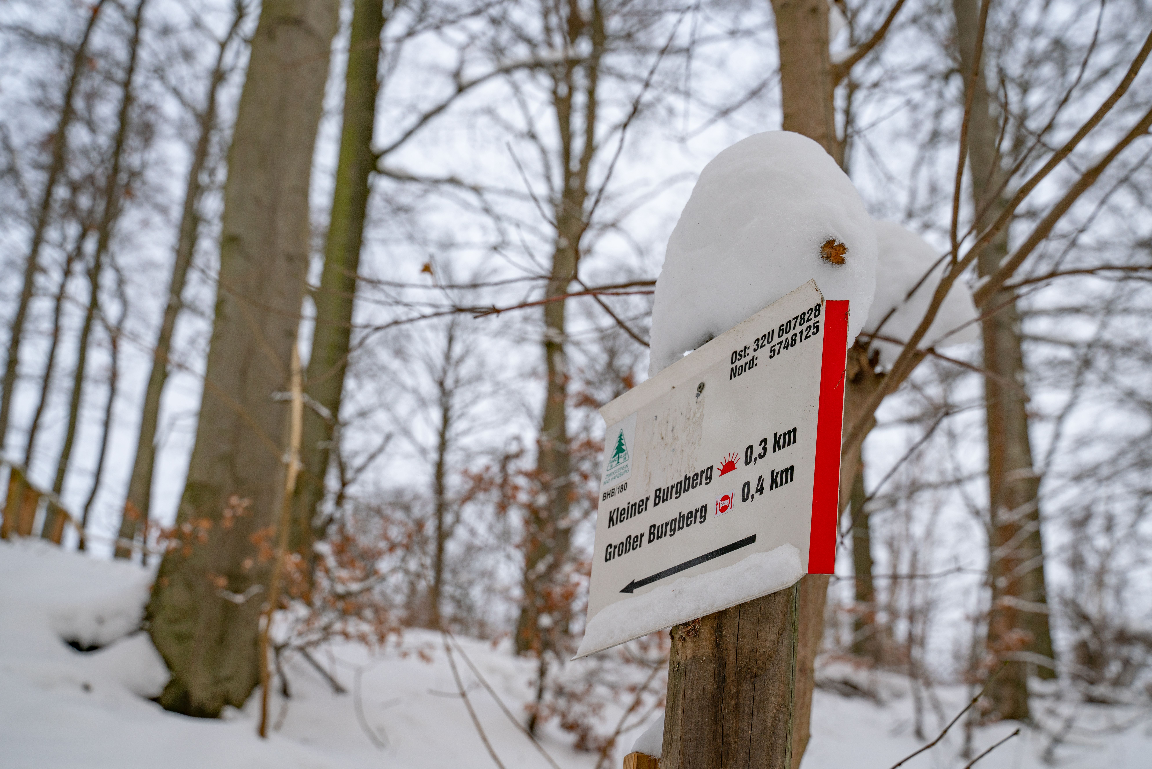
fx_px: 1312
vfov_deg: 32.6
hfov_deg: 47.4
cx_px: 576
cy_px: 384
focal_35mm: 41
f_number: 5
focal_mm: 41
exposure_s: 1/250
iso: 100
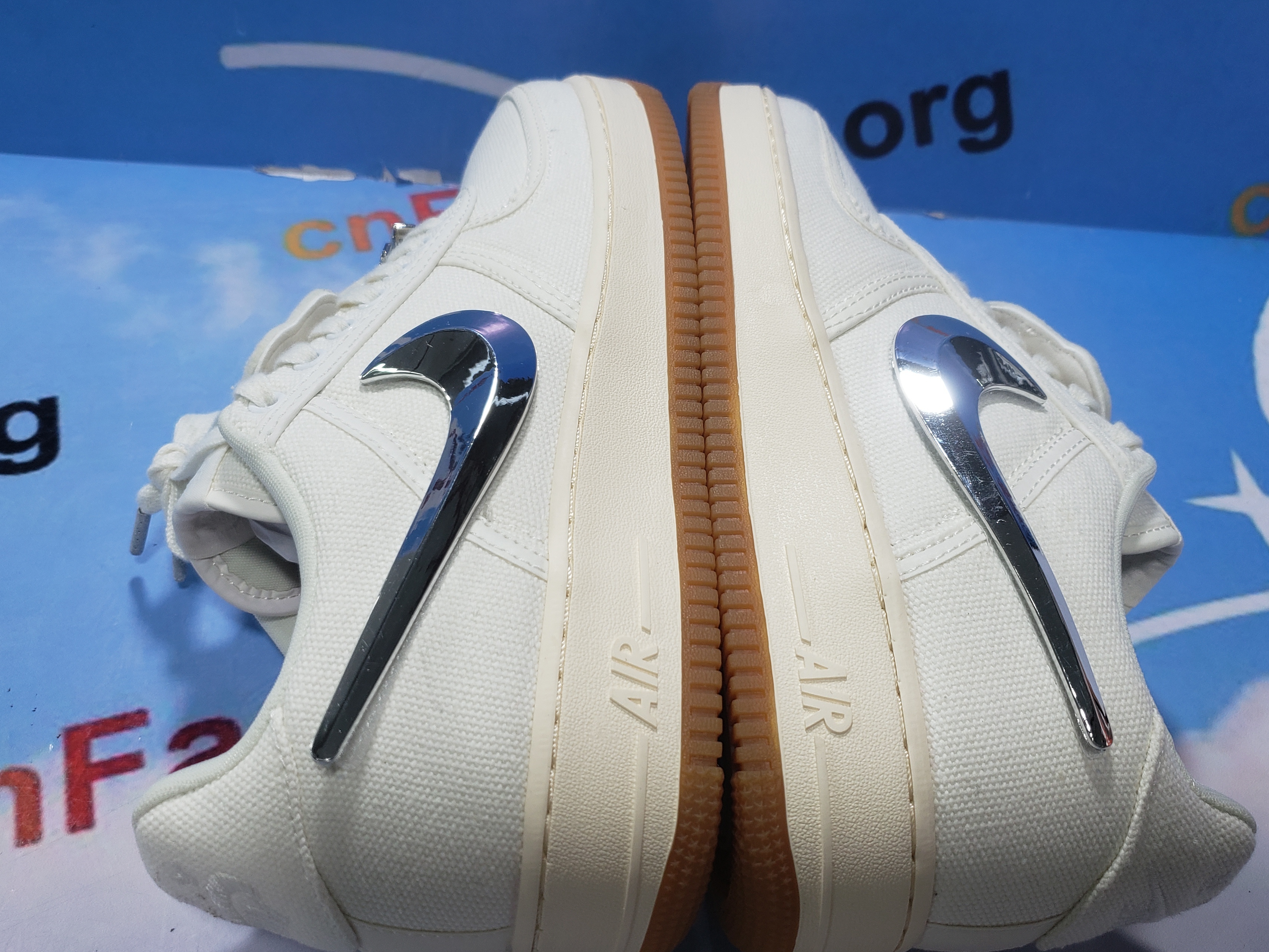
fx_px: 1136
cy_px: 457
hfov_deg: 58.3
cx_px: 649
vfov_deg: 45.4
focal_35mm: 31
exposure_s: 1/100
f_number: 1.5
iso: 50
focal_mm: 4.3
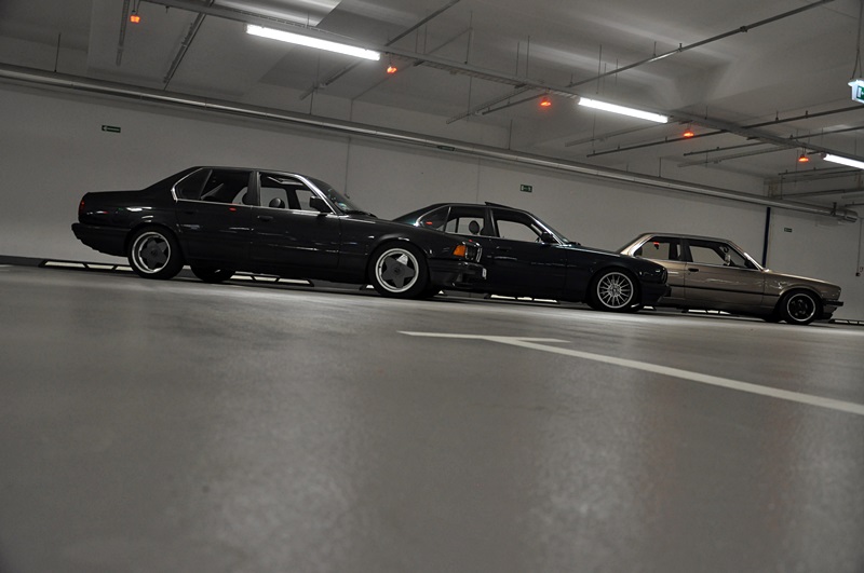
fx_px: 755
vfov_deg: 41.6
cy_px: 286
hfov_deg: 59.6
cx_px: 432
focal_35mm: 32
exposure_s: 1/50
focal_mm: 21
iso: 800
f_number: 3.8
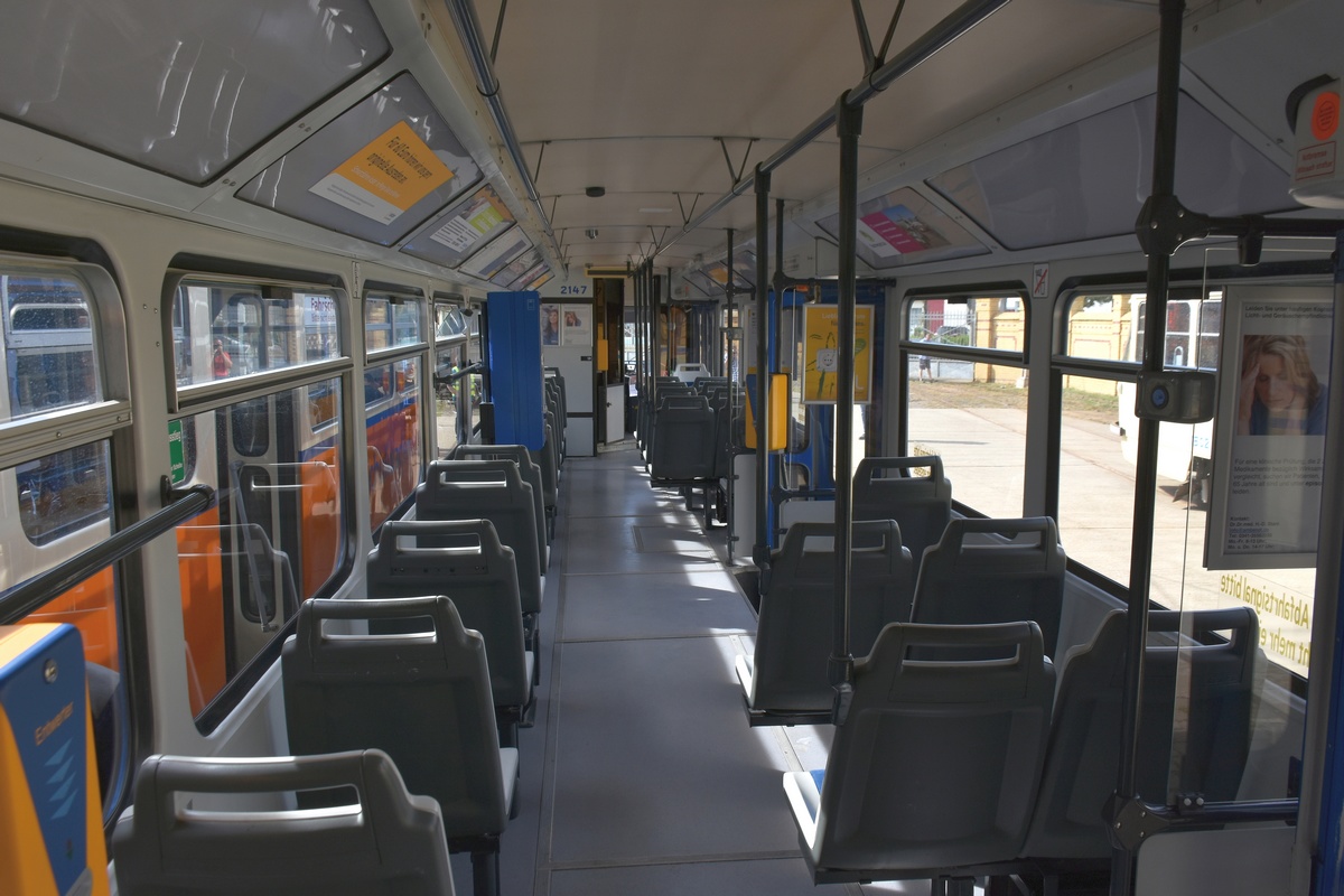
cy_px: 448
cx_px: 672
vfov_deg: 47.9
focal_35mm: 27
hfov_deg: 67.4
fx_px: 1008
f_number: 8
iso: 200
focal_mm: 18
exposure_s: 1/250
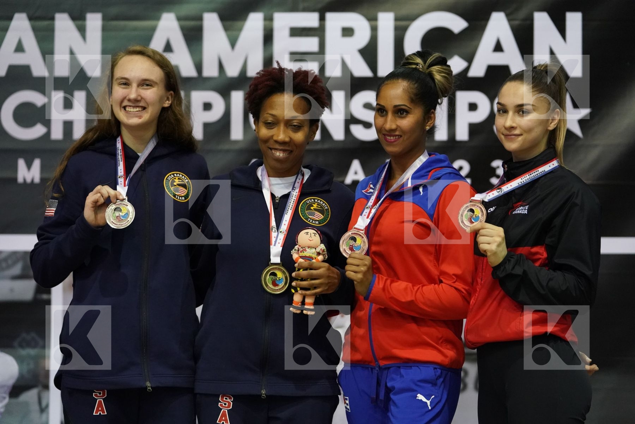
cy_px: 212
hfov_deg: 19.6
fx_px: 1834
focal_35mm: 104
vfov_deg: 13.2
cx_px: 318
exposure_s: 1/250
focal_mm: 104
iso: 6400
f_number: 3.2
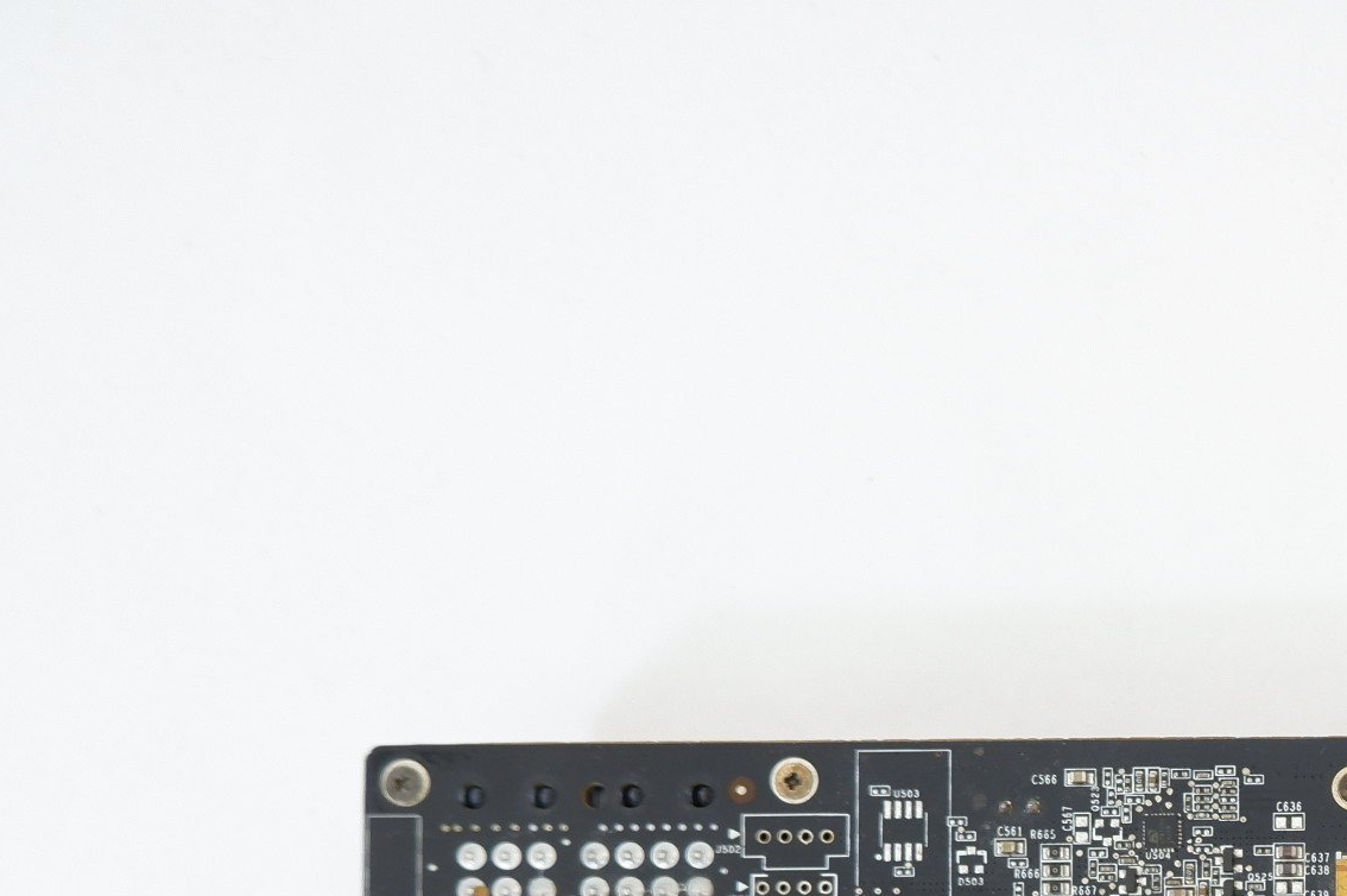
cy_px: 1141
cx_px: 1668
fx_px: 2280
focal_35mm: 61
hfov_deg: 28.2
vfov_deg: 20.4
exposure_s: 1/60
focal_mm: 15
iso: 320
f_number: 4.5
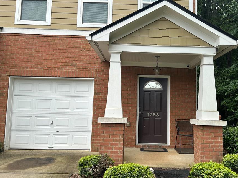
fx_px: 213
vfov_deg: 45.4
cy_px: 90
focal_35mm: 31
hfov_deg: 58.0
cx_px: 140
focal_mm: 5.7
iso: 50
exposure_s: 1/1449
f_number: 1.5
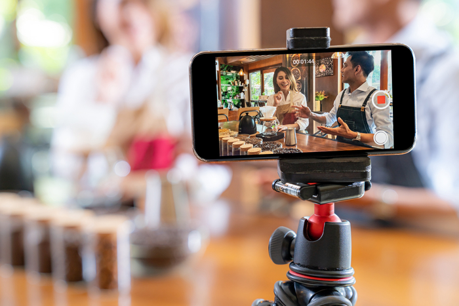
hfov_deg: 34.5
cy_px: 153
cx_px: 230
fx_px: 740
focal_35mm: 58
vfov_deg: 23.4
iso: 200
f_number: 4
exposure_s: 1/60
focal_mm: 58
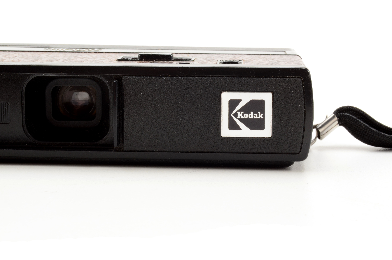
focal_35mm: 82
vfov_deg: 16.5
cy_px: 130
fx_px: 896
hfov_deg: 24.7
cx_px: 196
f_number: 25
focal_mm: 55
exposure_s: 1/160
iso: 200
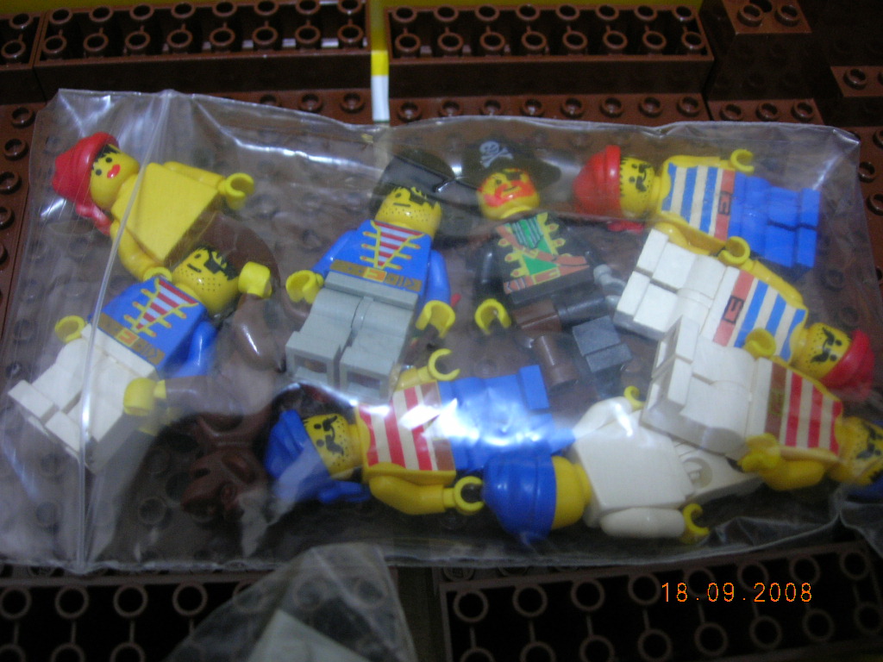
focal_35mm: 38
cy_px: 331
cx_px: 442
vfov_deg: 37.7
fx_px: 969
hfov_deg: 49.0
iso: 120
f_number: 2.8
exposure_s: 1/3.7
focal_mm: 7.8
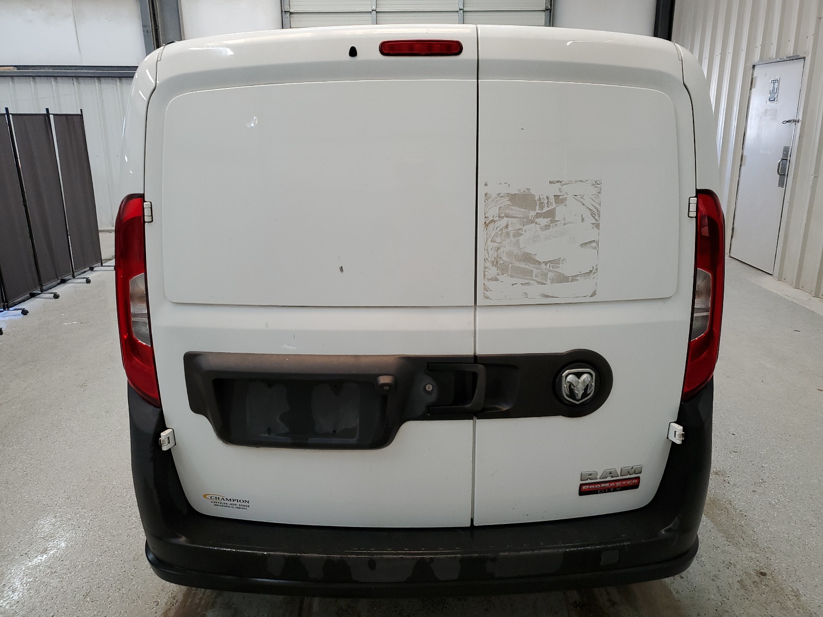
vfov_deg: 53.1
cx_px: 412
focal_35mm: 26
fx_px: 618
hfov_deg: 67.3
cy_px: 308
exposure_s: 1/60.2
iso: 87
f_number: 1.5
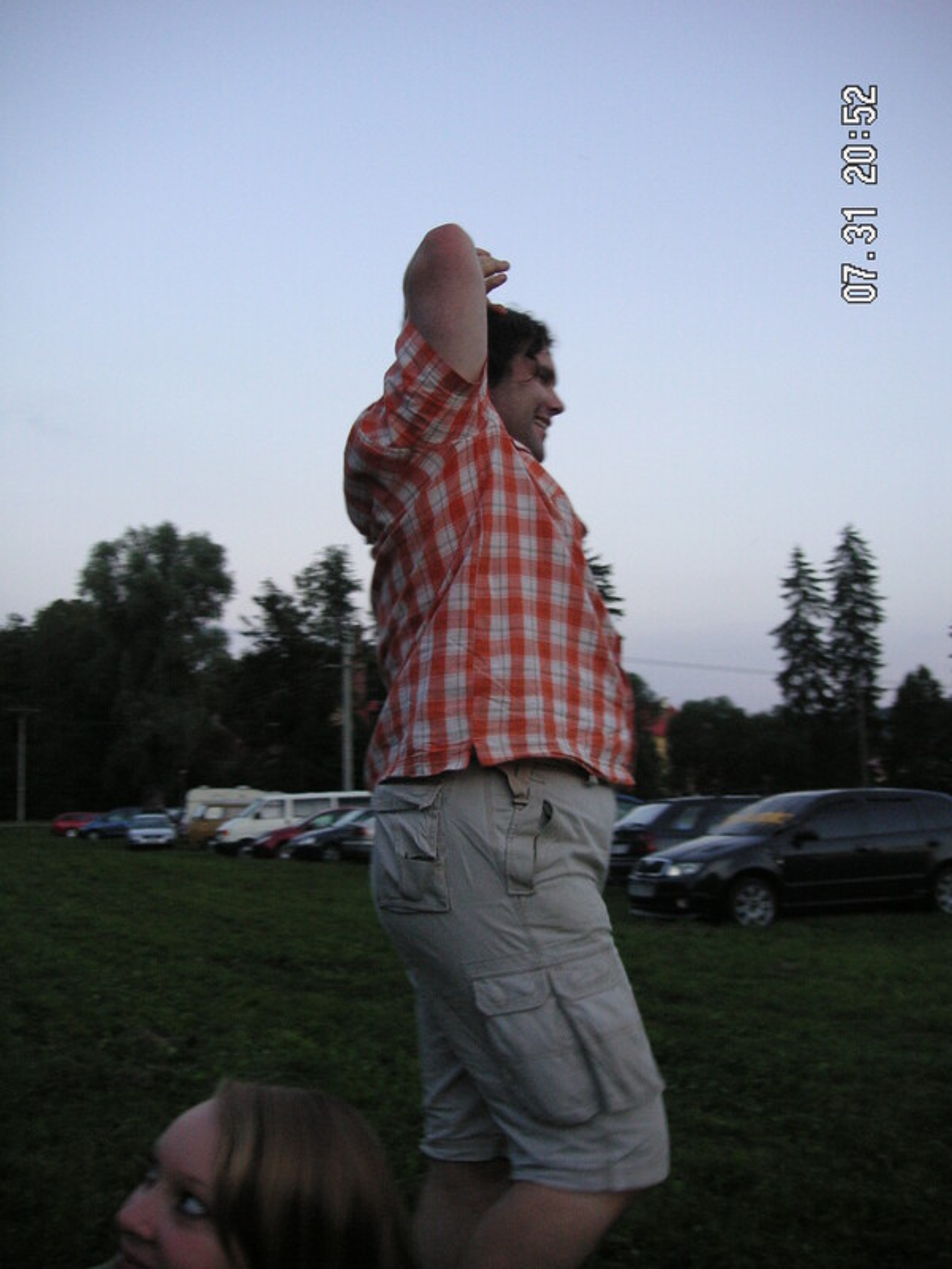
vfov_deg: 50.1
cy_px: 634
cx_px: 476
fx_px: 1357
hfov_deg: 38.7
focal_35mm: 37
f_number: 2.8
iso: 80
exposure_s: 1/45
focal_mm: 6.1
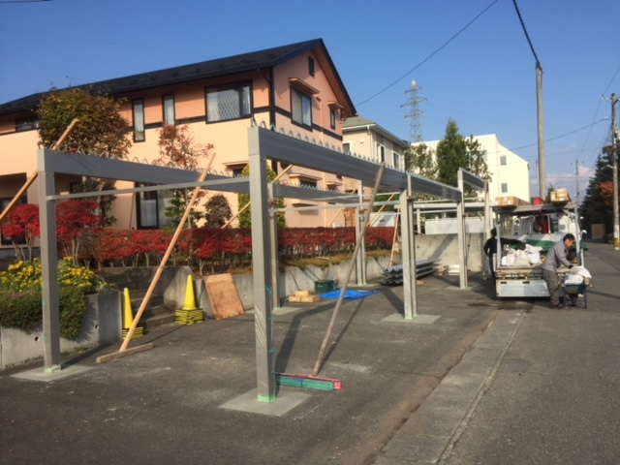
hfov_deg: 61.7
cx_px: 310
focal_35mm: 29
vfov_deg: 48.2
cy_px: 232
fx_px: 519
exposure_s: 1/1522
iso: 32
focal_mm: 4.15
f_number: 2.2
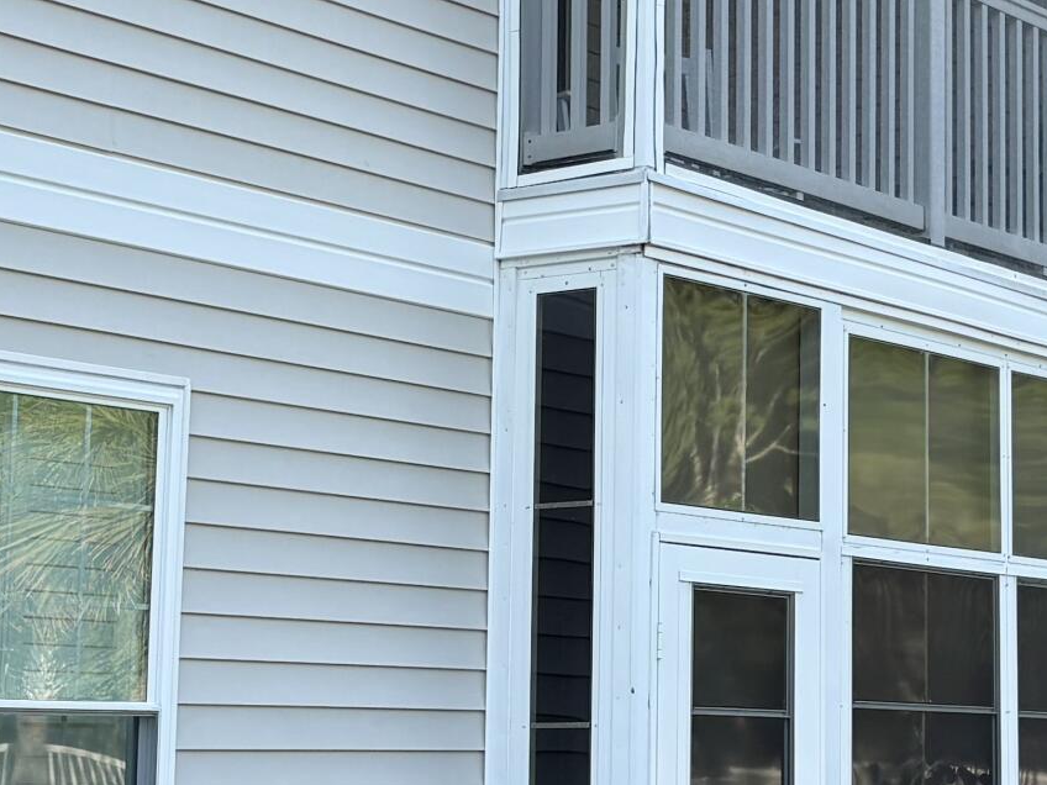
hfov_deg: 21.3
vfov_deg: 16.1
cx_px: 621
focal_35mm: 92
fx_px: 2783
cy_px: 380
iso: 50
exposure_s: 1/810
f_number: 1.6
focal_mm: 5.96
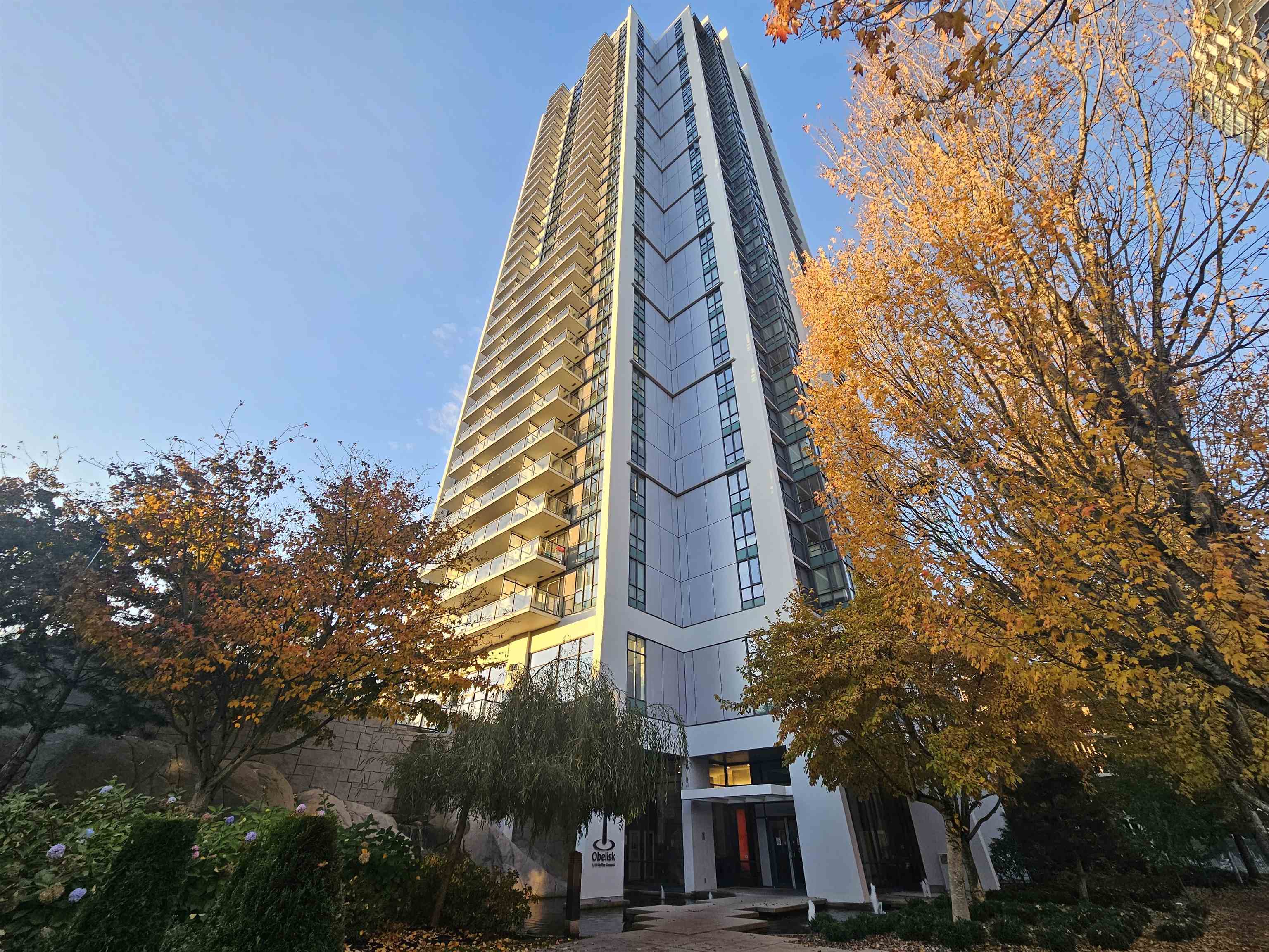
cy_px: 476
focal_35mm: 13
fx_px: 477
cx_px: 634
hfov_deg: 106.2
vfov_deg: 89.9
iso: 50
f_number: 2.2
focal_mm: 2.2
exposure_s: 1/186
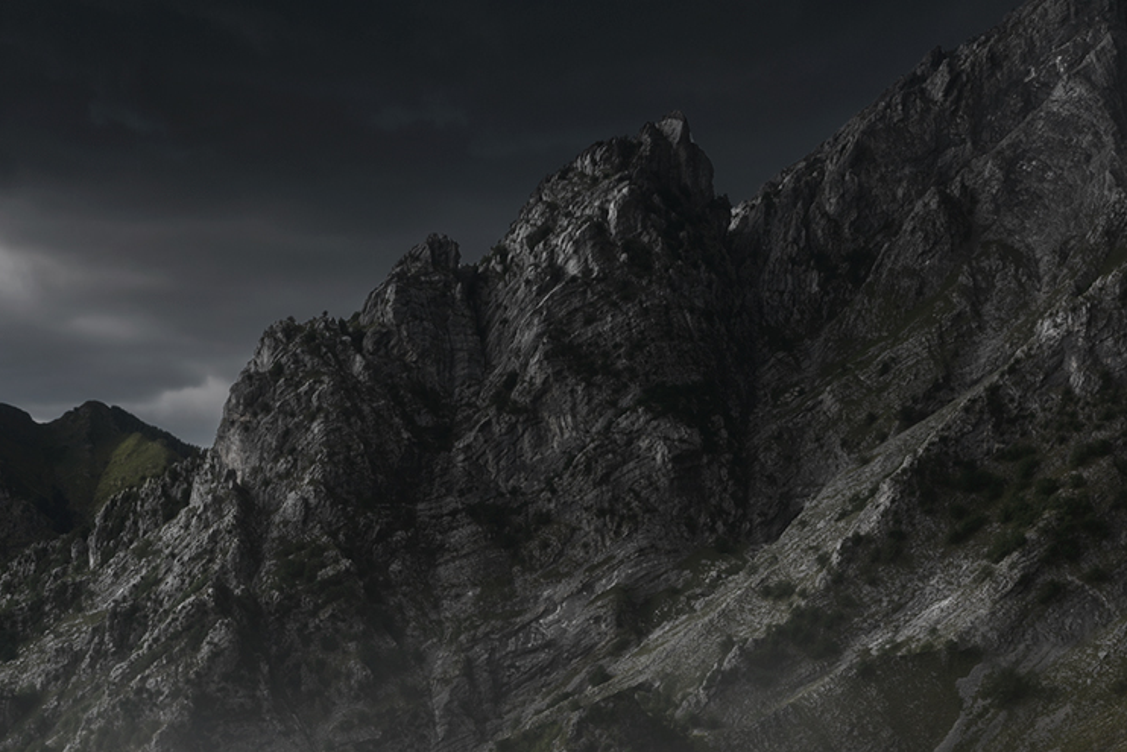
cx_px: 307
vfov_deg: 28.7
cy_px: 741
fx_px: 1378
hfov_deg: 43.3
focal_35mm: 44
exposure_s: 1/15
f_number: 16
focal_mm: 17
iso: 100
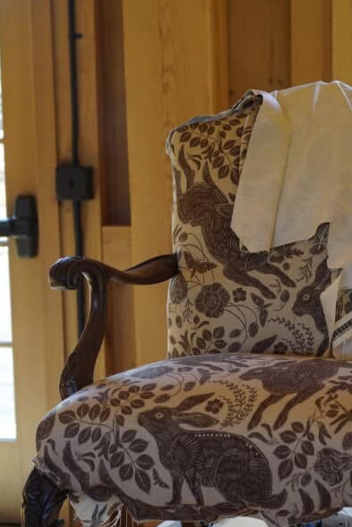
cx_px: 253
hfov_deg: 16.2
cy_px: 320
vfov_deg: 24.1
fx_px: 1231
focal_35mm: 84
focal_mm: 55
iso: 200
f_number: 4
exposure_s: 1/60
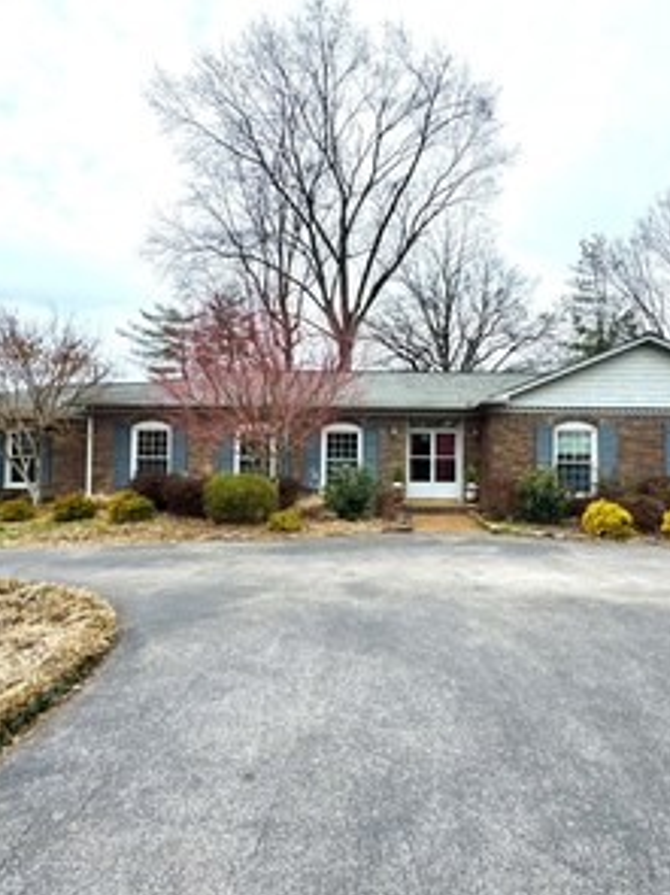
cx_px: 382
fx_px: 491
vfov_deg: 84.7
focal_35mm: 19
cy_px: 452
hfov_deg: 68.3
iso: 50
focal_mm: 2.22
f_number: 2.2
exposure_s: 1/386
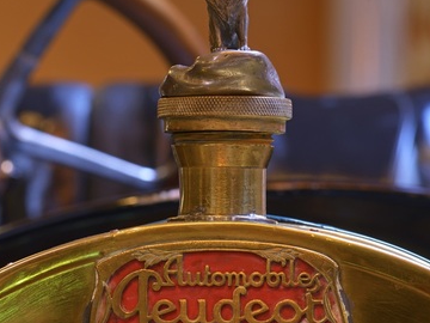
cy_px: 150
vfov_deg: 6.0
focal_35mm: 248
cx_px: 82
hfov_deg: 8.0
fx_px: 3081
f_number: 11
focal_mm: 155
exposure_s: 1.3
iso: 200
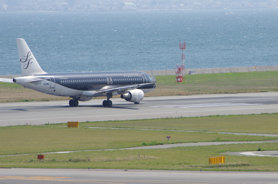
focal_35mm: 450
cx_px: 139
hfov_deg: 4.6
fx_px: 3467
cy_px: 92
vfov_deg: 3.0
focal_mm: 300
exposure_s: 1/320
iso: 200
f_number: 11
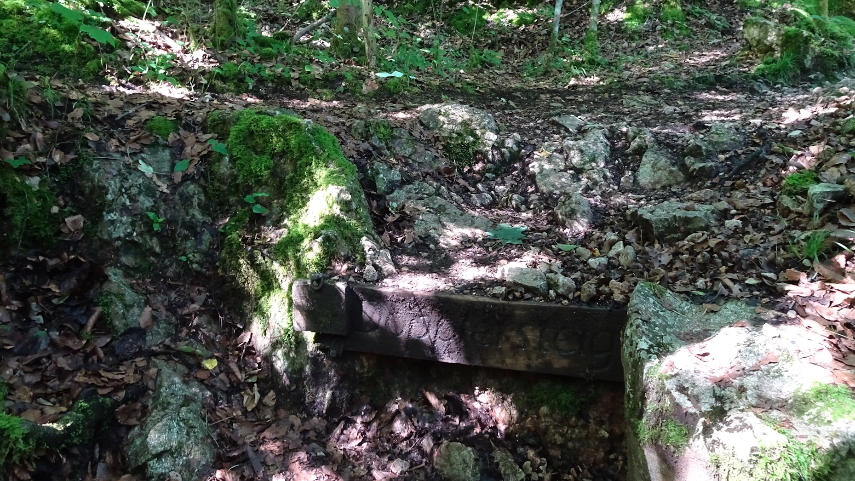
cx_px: 417
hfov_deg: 69.8
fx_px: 612
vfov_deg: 42.2
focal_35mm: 27
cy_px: 154
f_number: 3.5
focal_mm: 4.1
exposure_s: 1/30
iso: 500
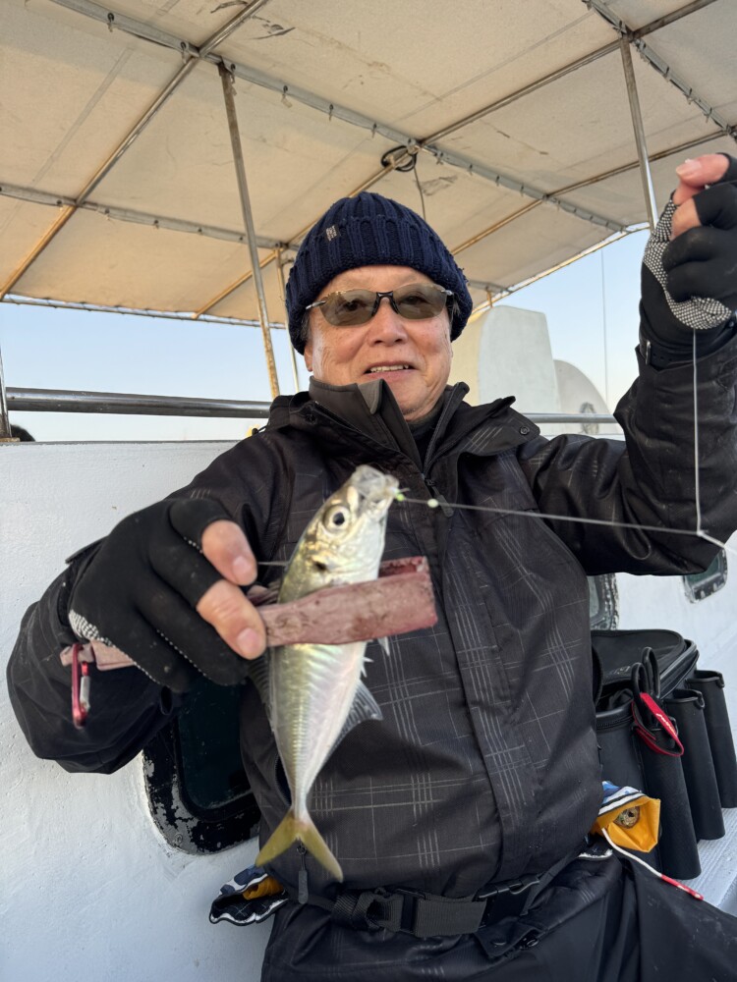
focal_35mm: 24
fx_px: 681
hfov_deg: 56.8
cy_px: 491
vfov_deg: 71.6
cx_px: 368
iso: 80
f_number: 1.78
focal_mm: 6.76
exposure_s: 1/412
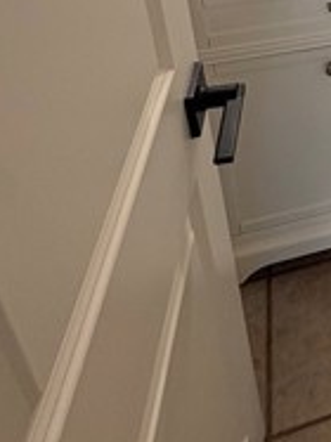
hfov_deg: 23.6
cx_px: 506
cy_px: -116
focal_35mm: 48
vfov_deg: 31.6
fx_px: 613
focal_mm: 2.22
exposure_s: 1/60
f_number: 2.2
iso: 125
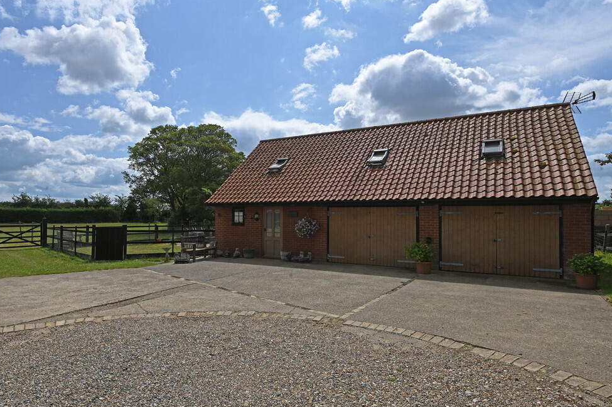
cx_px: 292
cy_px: 212
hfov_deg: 81.2
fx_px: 357
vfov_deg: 59.4
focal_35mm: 21
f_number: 13
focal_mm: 20
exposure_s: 1/640
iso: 320
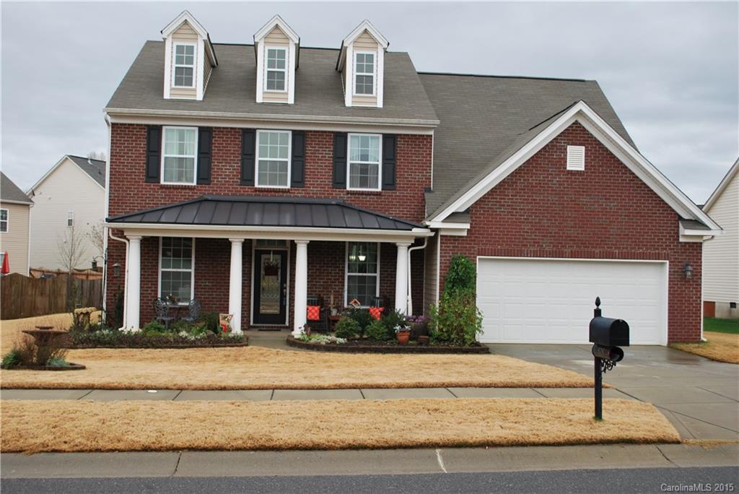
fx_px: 801
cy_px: 247
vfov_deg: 34.3
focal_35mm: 39
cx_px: 370
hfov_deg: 49.5
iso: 200
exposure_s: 1/80
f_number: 4.5
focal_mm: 26
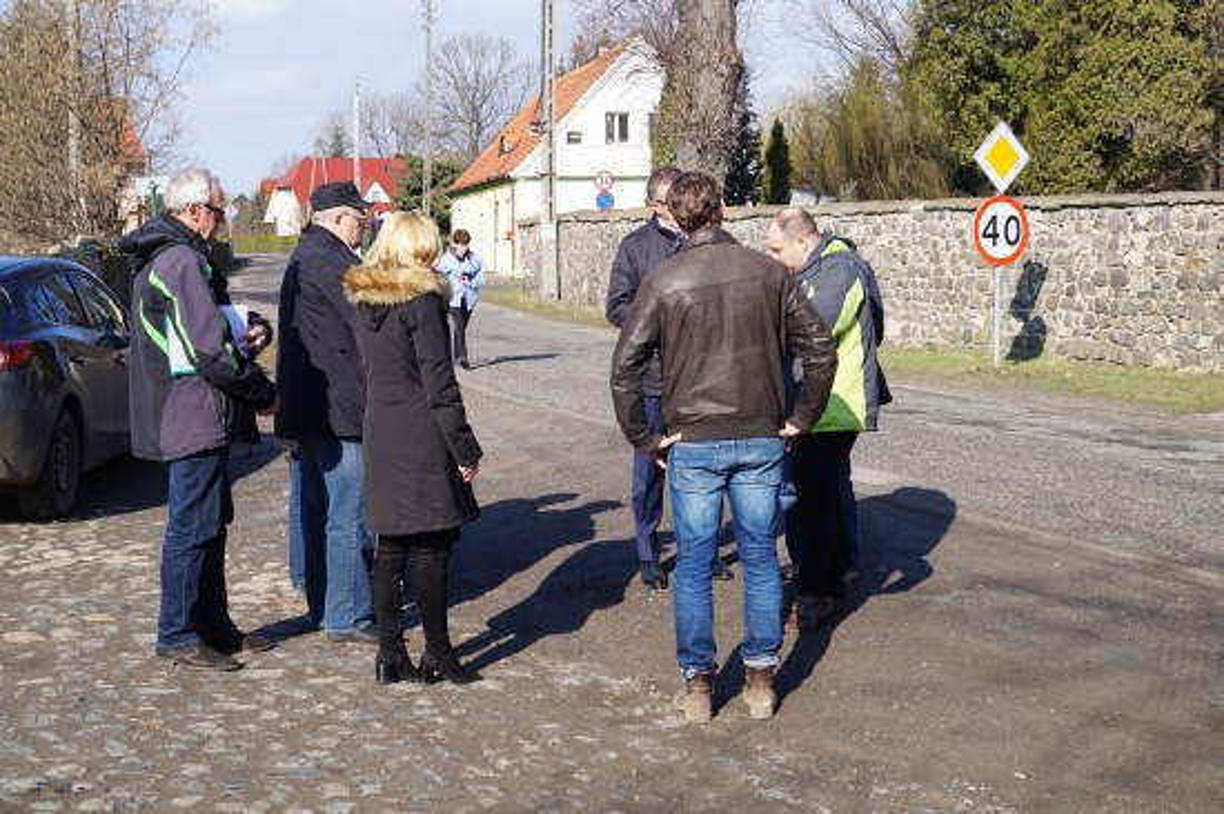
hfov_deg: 43.6
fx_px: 1529
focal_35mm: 45
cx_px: 612
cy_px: 407
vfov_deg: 29.8
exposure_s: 1/125
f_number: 10
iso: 100
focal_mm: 30
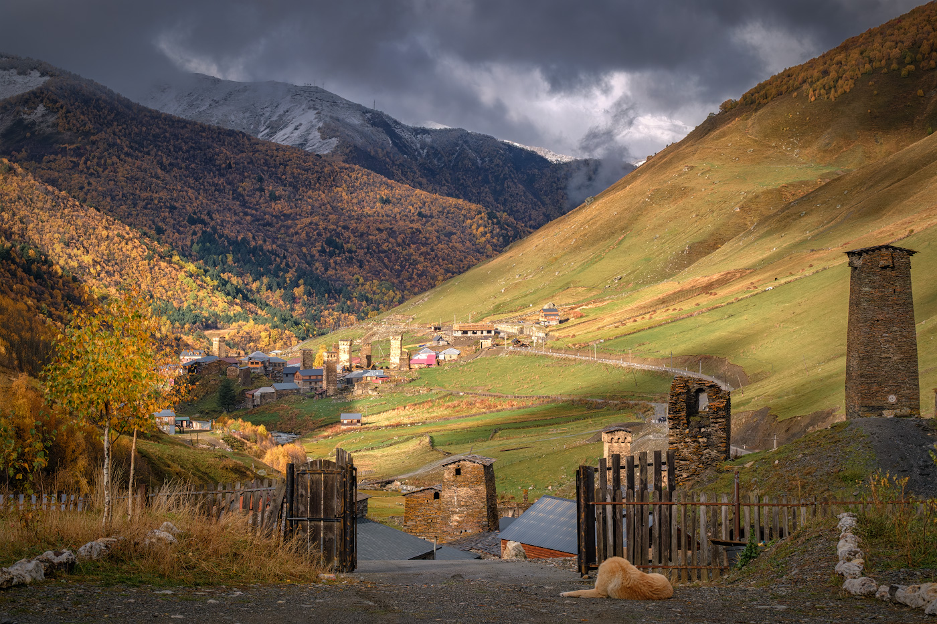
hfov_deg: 27.0
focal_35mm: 75
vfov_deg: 18.2
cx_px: 468
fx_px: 1952
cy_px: 312
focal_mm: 50
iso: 500
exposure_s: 1/350
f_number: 11
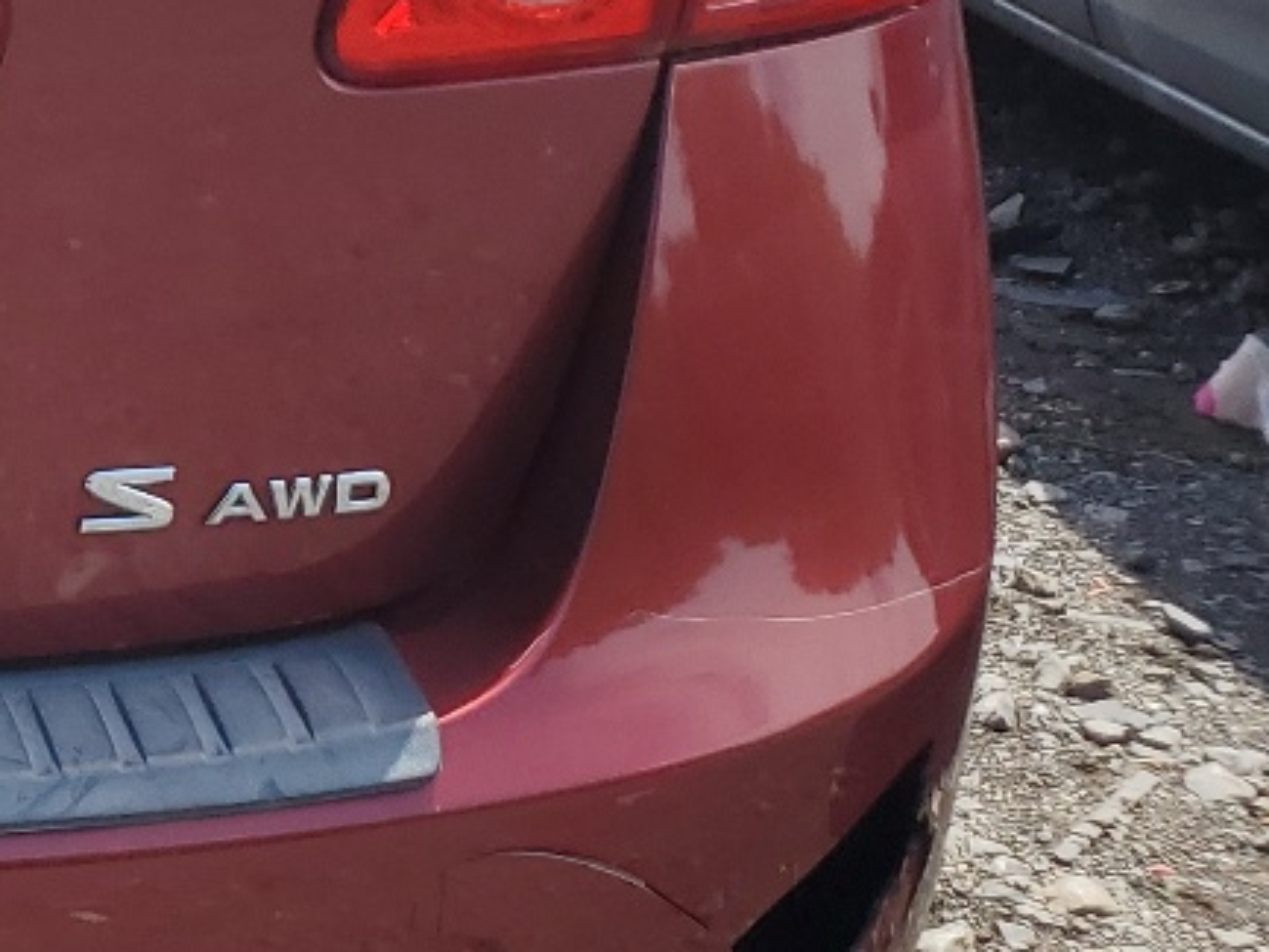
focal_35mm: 96
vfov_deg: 15.2
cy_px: 18
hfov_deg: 18.0
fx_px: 3520
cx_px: -689
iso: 50
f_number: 1.5
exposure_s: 1/2000
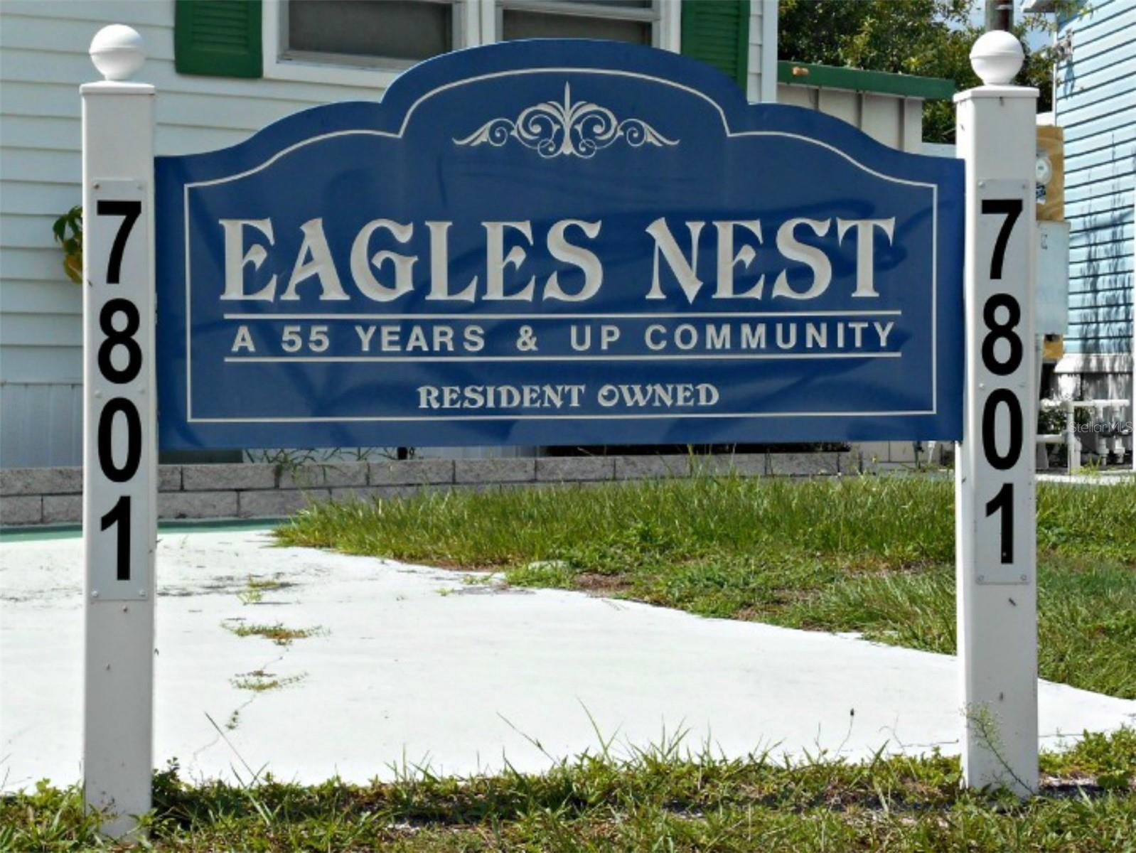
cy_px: 426
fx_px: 2298
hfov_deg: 27.8
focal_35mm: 70
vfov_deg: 21.0
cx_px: 568
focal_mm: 12.5
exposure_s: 1/800
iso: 80
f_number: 4.5
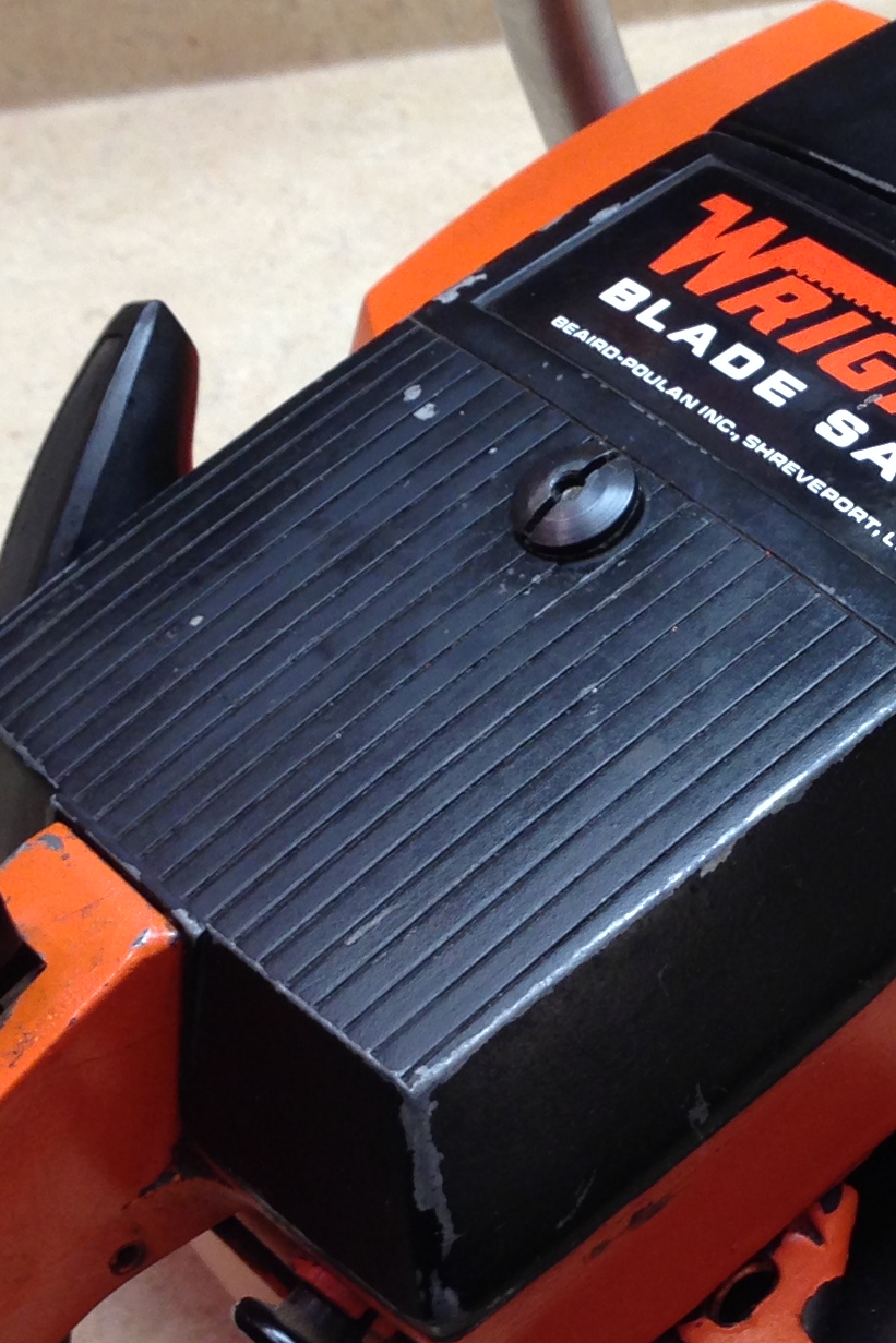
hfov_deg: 14.9
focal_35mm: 91
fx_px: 3396
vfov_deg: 22.4
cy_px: 721
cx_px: 819
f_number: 2.4
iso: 64
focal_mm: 4.13
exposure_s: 1/20
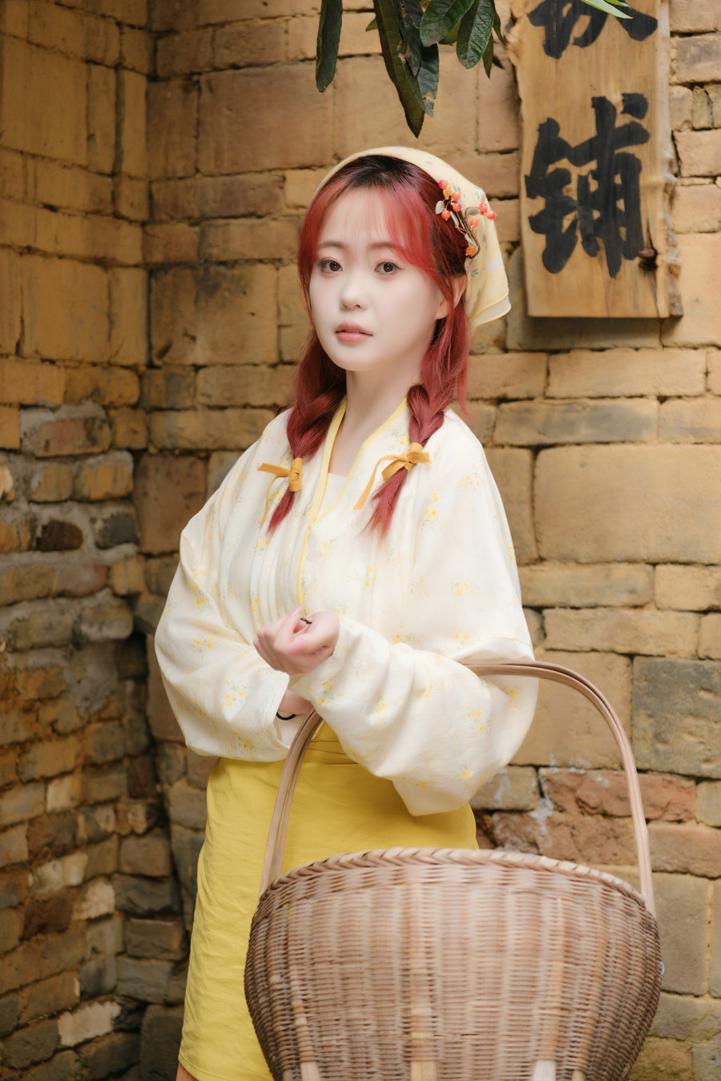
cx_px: 360
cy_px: 540
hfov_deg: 18.2
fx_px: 2253
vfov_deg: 27.0
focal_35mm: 75
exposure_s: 1/250
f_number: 3.2
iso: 250
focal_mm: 50
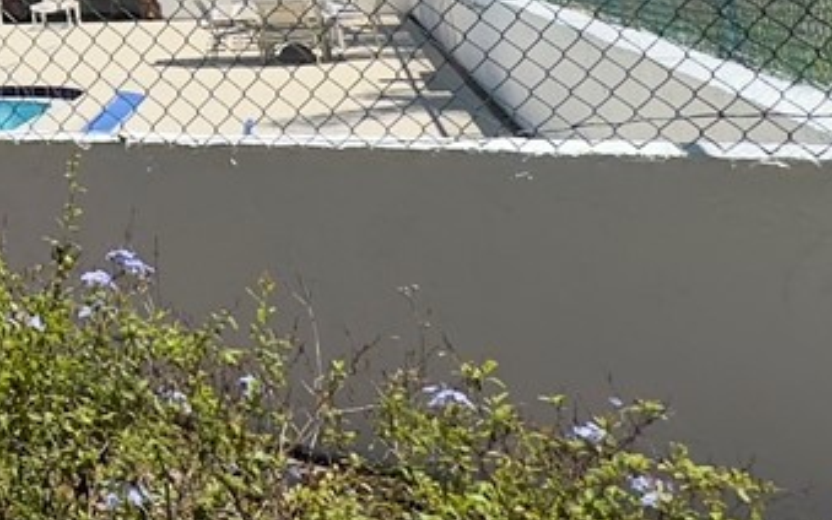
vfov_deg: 16.3
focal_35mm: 70
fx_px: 1587
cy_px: -346
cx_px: -599
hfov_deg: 21.4
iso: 50
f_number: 2.2
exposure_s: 1/2451
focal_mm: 2.22
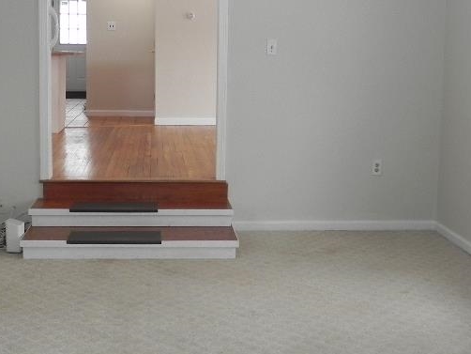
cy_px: 120
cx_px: 190
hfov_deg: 36.0
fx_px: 721
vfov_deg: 27.4
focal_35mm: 53
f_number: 2.8
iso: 160
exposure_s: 1/53.3
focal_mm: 4.6
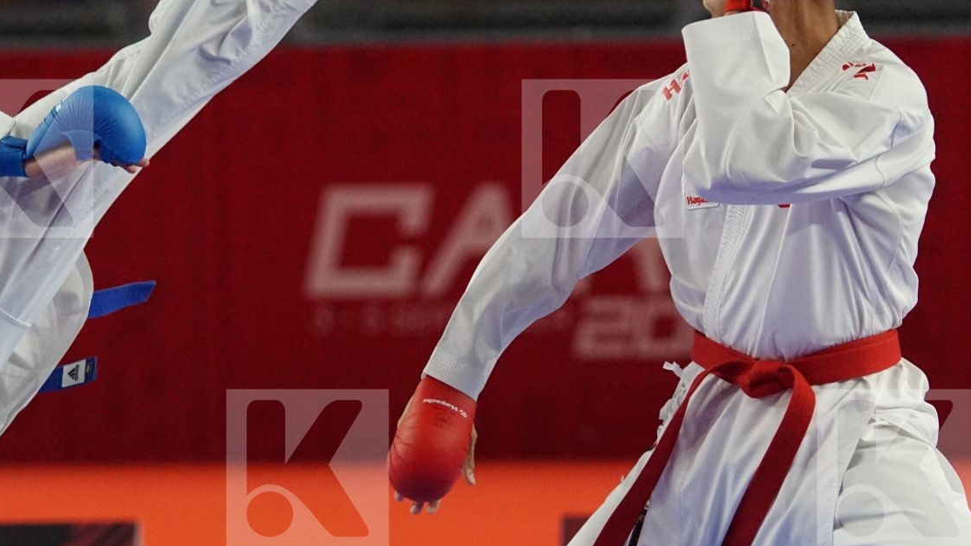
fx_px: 8825
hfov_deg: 6.3
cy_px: 159
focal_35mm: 343
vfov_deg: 3.5
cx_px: 308
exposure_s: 1/2000
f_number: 2.8
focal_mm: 135
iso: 3200
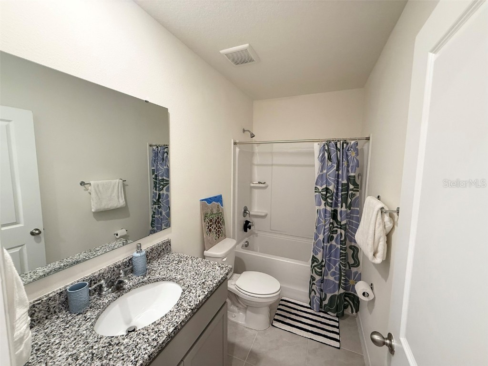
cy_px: 183
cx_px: 244
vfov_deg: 85.7
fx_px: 197
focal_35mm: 14
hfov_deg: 102.1
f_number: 2.2
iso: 200
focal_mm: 2.22
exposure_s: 1/60
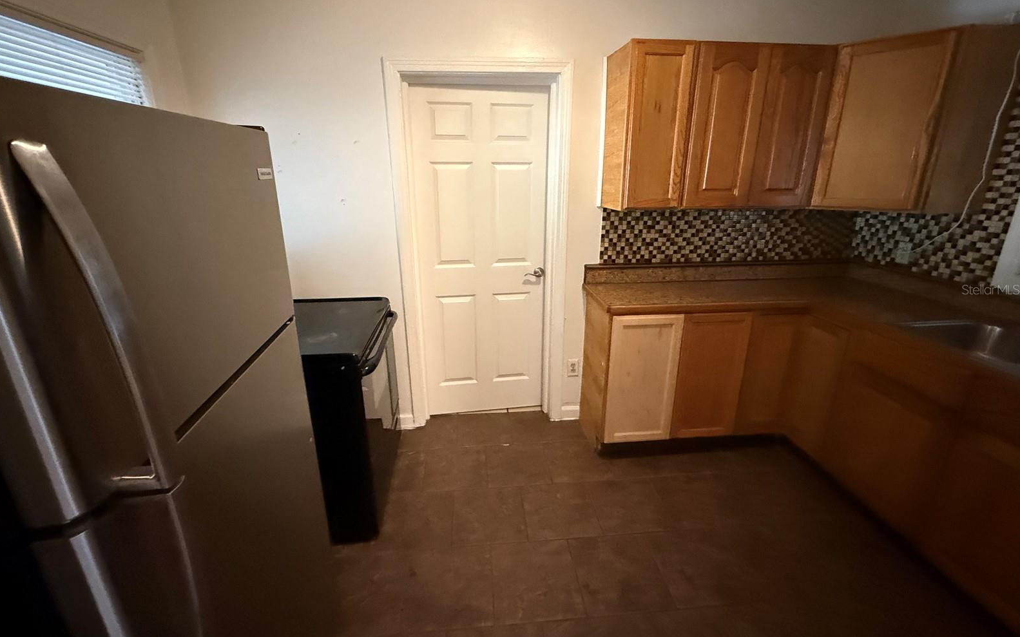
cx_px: 507
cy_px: 289
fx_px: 417
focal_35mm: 15
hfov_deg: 101.5
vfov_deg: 74.6
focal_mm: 2.22
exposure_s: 1/40
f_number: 2.2
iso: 1250
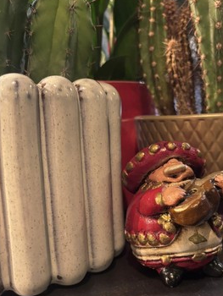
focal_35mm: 38
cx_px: 147
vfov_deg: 48.8
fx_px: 326
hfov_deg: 37.4
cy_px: 170
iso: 640
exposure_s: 1/33
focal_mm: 5.96
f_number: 1.6
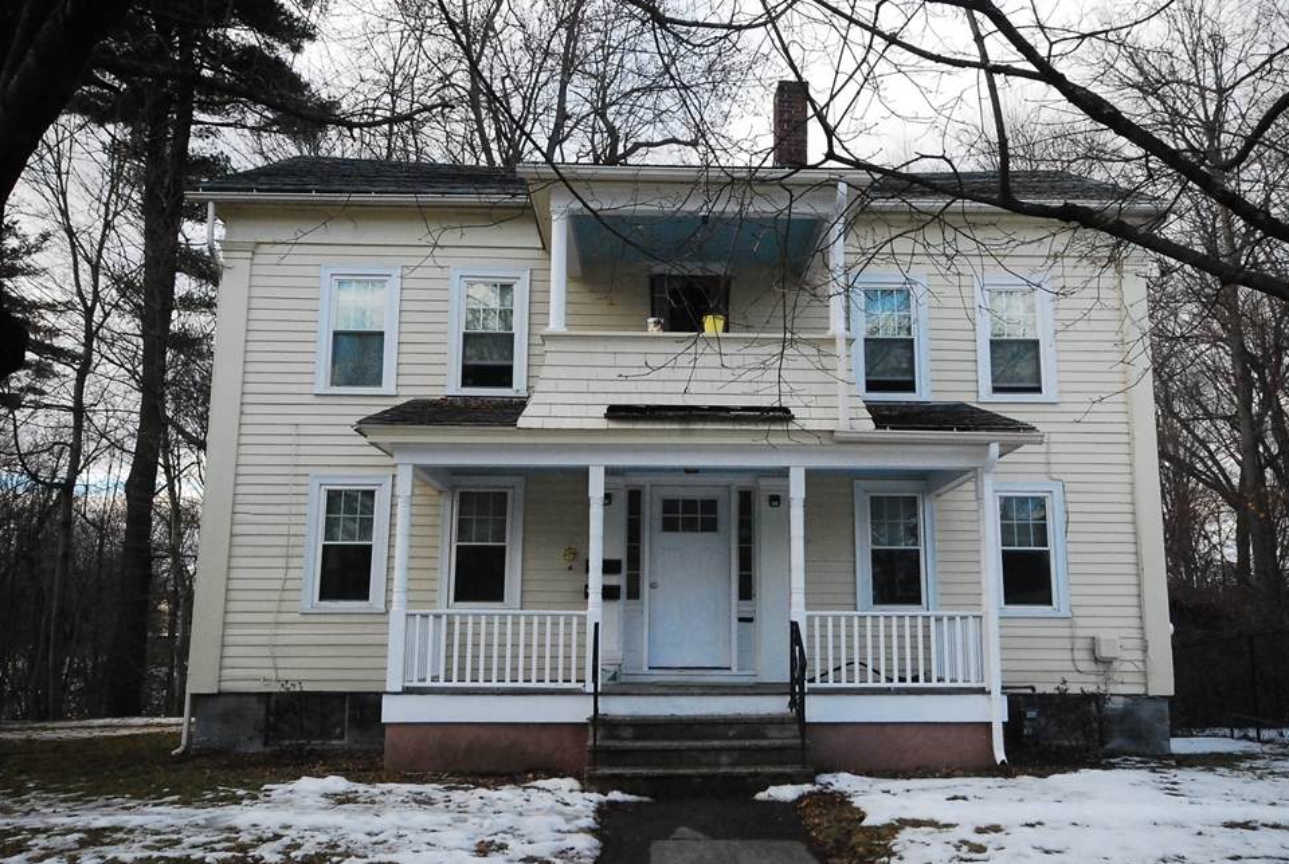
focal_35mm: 32
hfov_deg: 58.6
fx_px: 1148
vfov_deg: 41.3
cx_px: 685
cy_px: 449
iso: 1600
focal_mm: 20
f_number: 10
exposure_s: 1/400
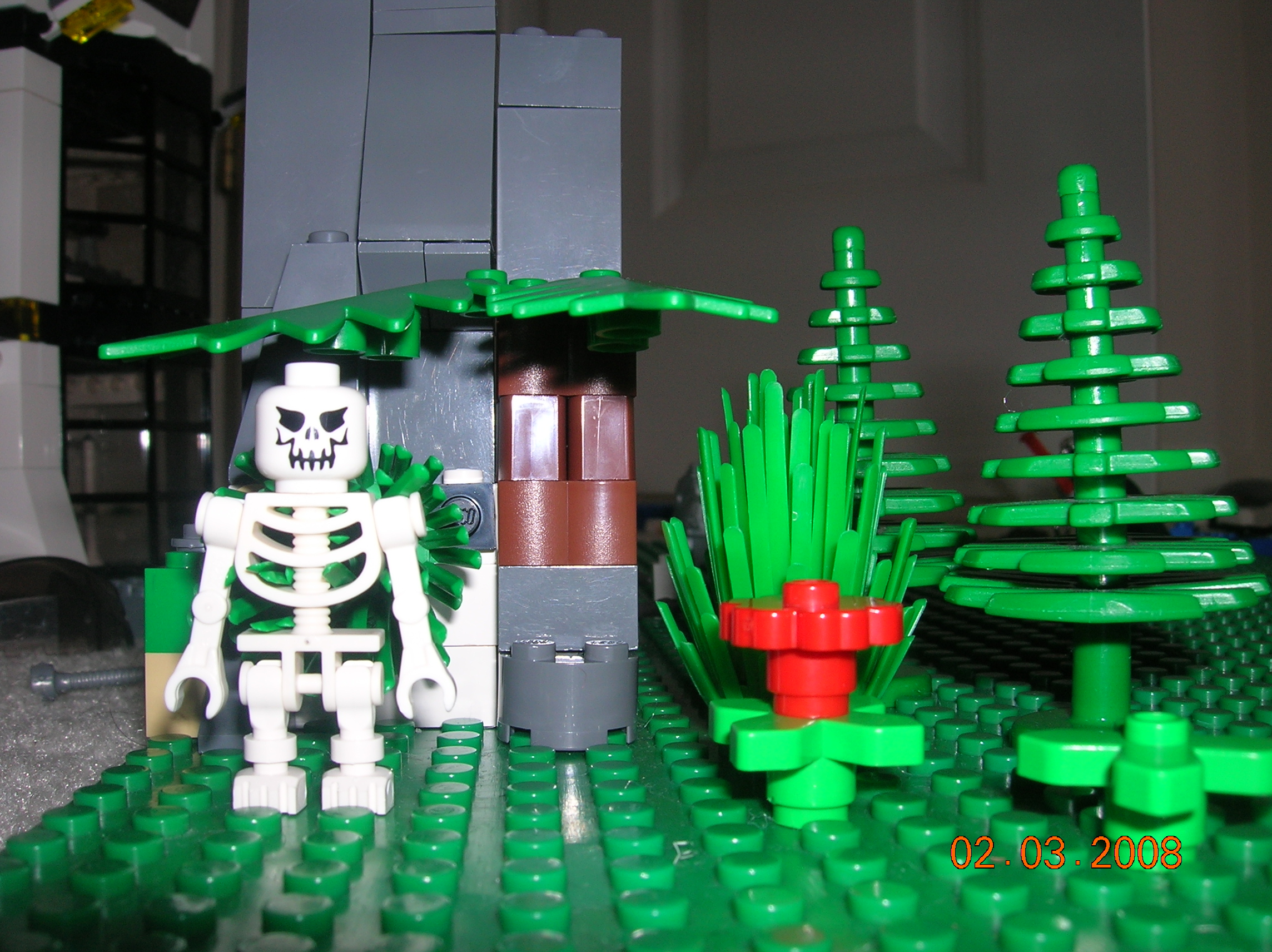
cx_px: 636
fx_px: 1248
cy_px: 476
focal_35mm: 34
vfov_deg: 41.7
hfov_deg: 54.0
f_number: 4.9
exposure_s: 1/60.1
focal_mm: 5.7
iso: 50
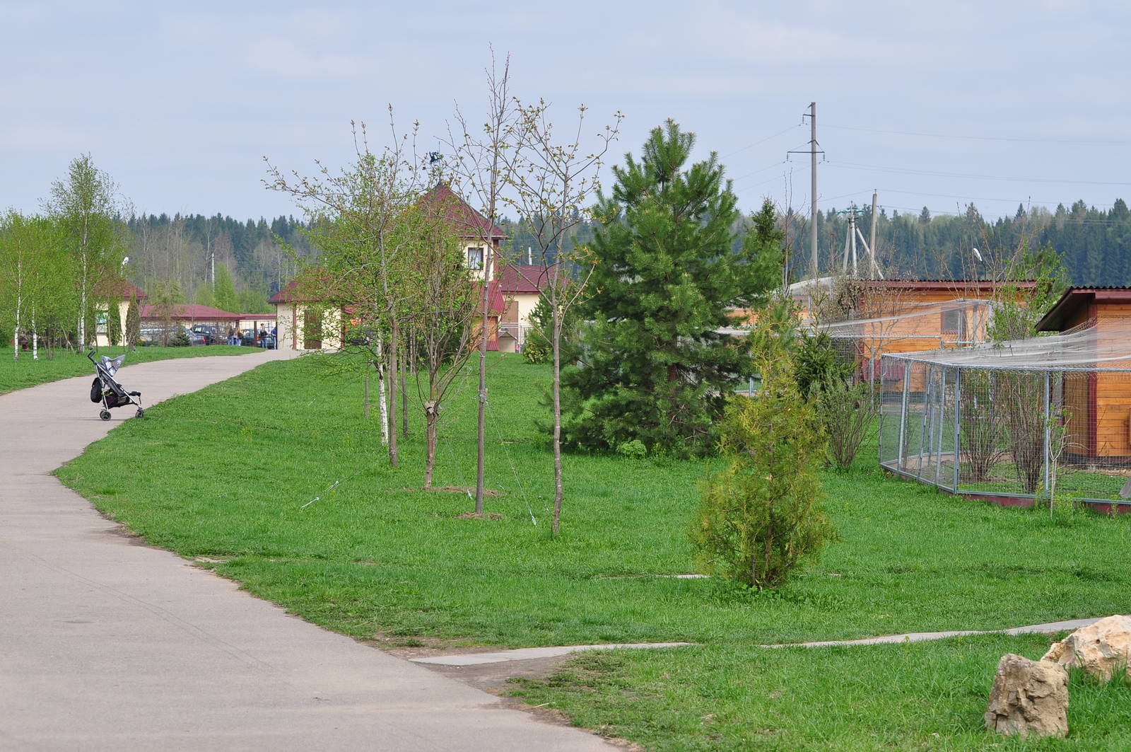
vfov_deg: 13.0
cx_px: 566
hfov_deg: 19.5
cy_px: 376
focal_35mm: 105
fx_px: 3295
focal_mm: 70
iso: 200
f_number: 5.6
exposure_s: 1/500
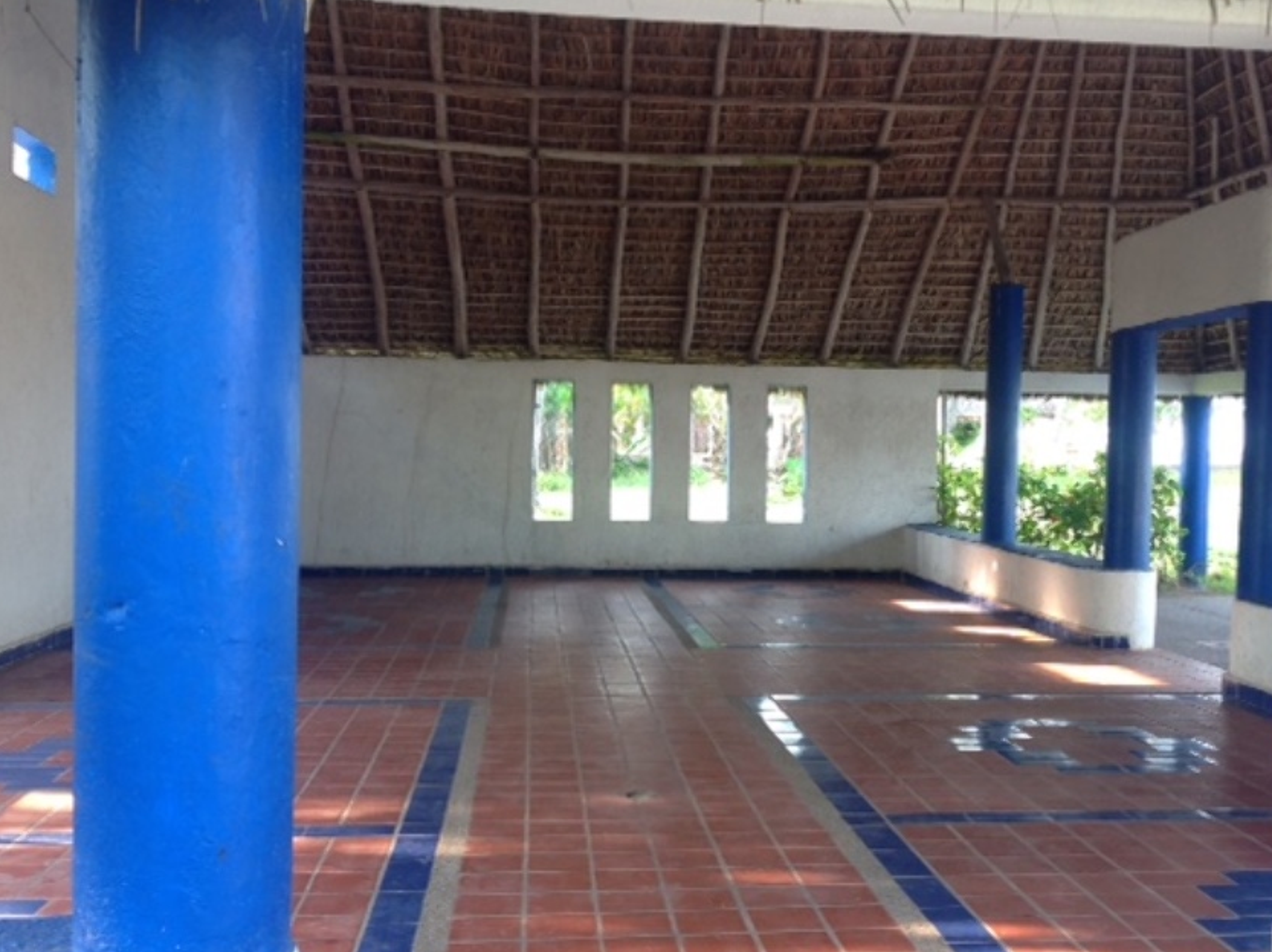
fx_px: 1578
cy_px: 499
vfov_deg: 33.5
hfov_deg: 43.8
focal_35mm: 43
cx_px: 727
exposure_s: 1/40
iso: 50
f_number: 2.4
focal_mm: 4.28
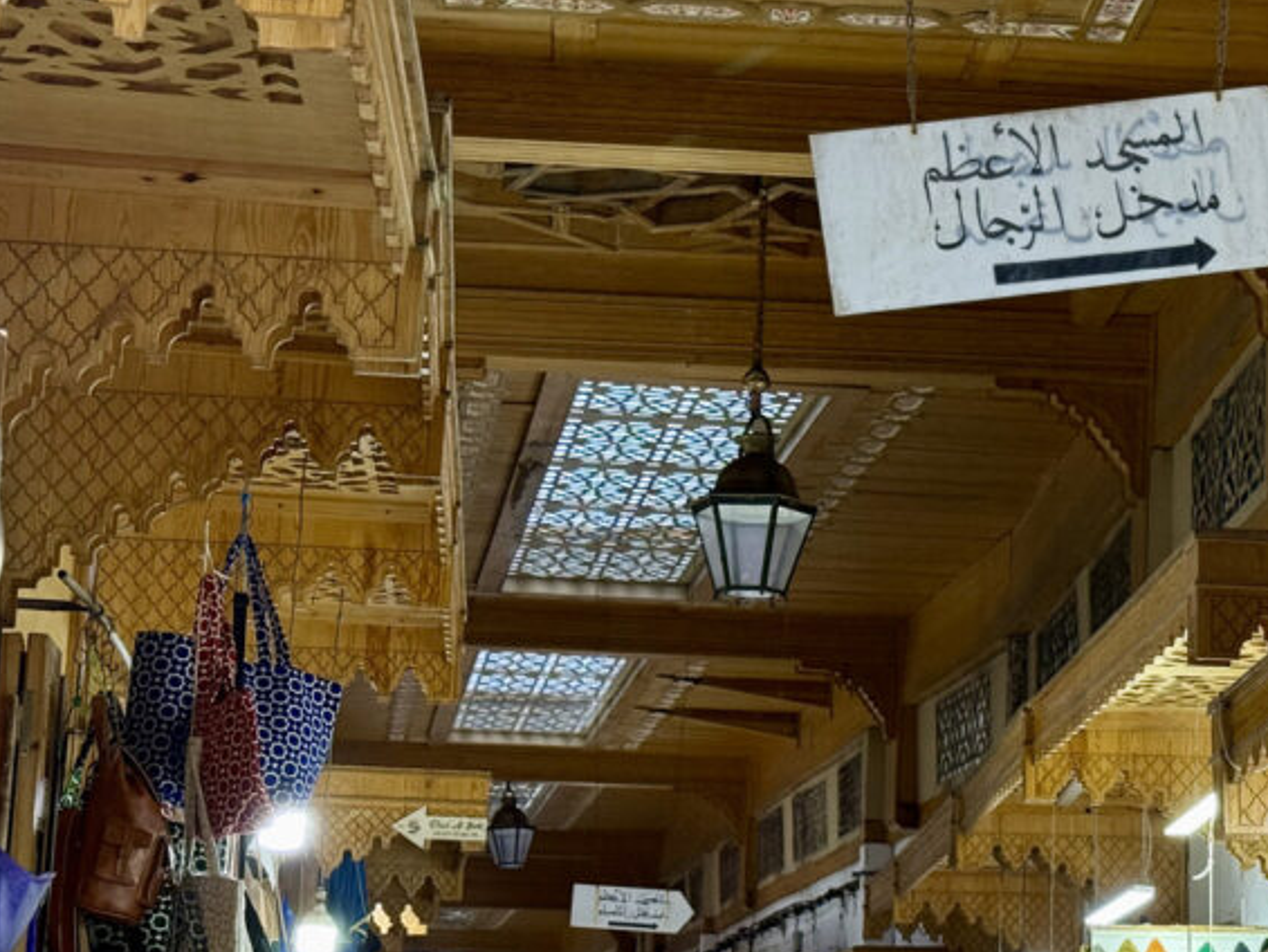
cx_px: 943
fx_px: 3188
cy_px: 476
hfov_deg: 22.3
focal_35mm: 87
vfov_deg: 17.0
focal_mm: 6.76
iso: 125
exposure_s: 1/50
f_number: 1.78
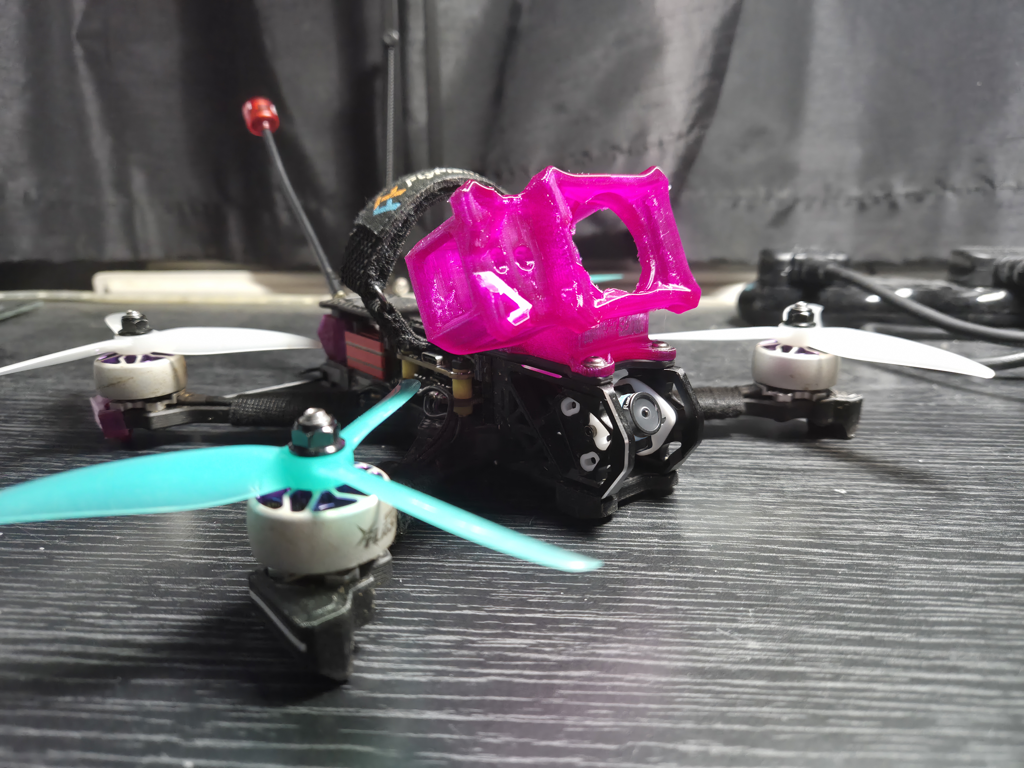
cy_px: 384
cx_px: 512
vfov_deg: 58.9
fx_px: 680
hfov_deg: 73.9
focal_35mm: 23
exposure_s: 1/50
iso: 400
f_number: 1.8
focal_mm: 5.4
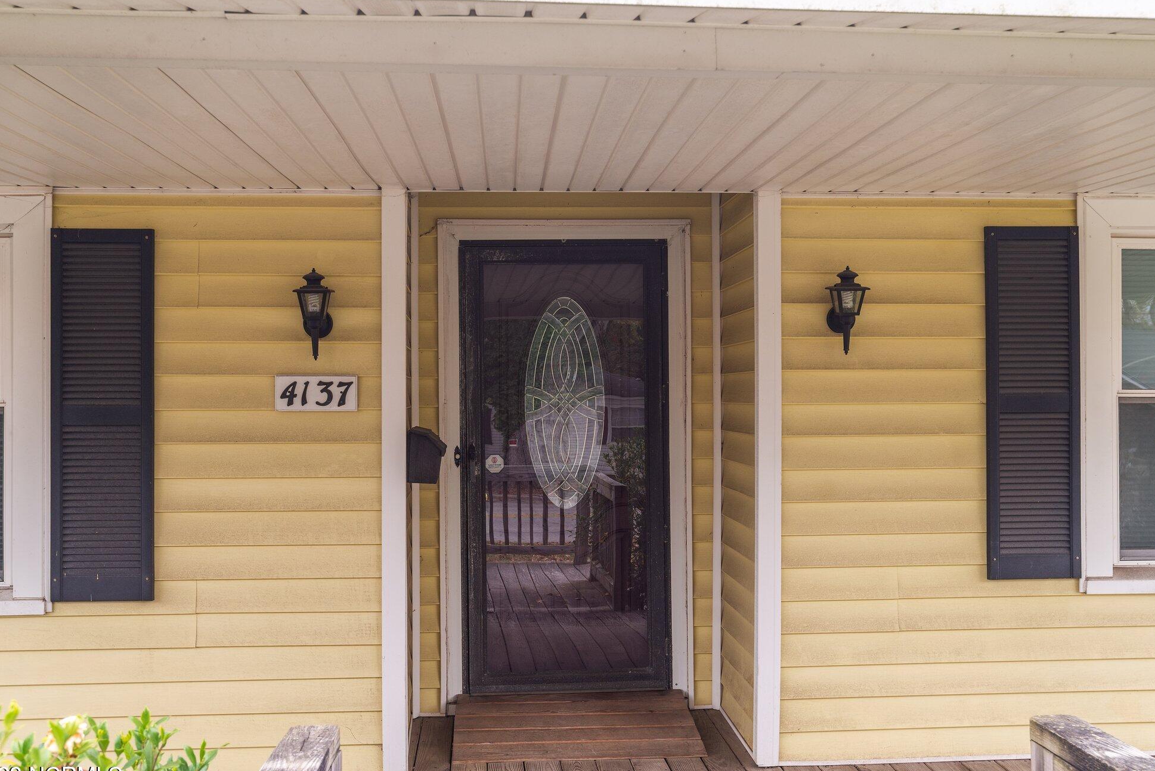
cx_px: 562
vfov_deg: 36.0
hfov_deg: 51.9
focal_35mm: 37
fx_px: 1187
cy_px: 405
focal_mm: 35
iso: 250
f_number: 8
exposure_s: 1/60
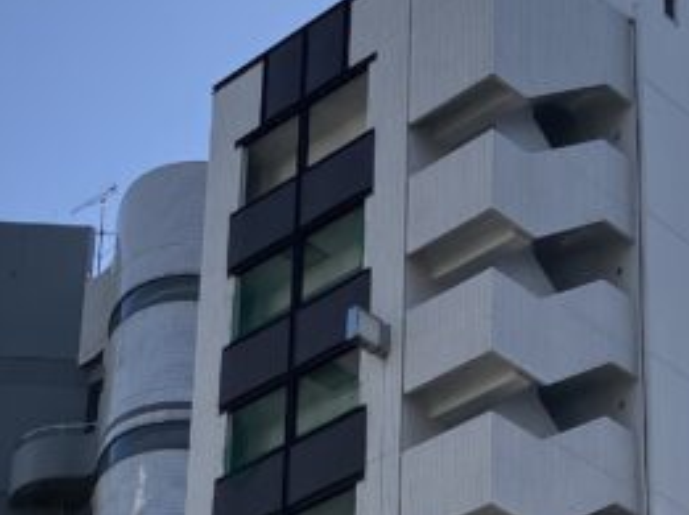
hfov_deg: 17.9
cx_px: 438
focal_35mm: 110
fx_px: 2186
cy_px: 710
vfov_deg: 12.9
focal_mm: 3.99
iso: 32
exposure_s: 1/2558
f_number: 1.8
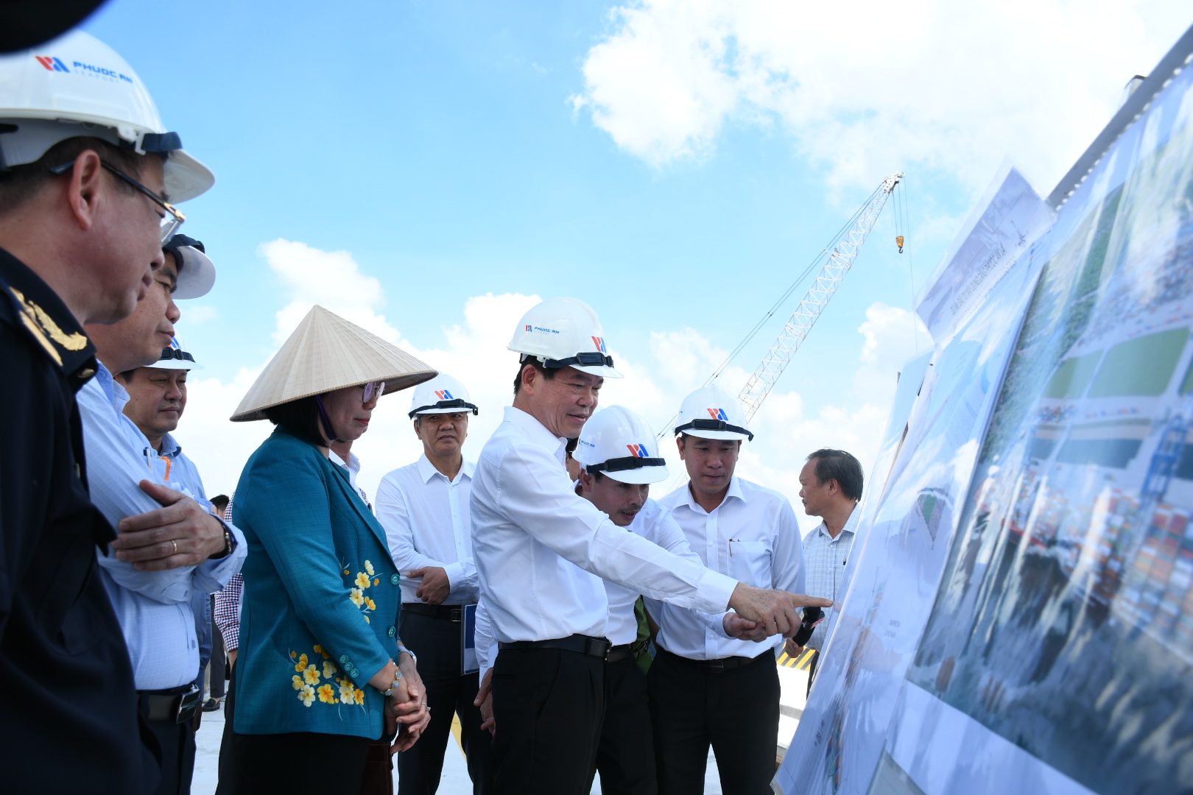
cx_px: 596
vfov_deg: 47.9
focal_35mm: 27
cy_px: 398
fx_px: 895
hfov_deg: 67.4
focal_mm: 18
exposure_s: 1/250
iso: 100
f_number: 5.6
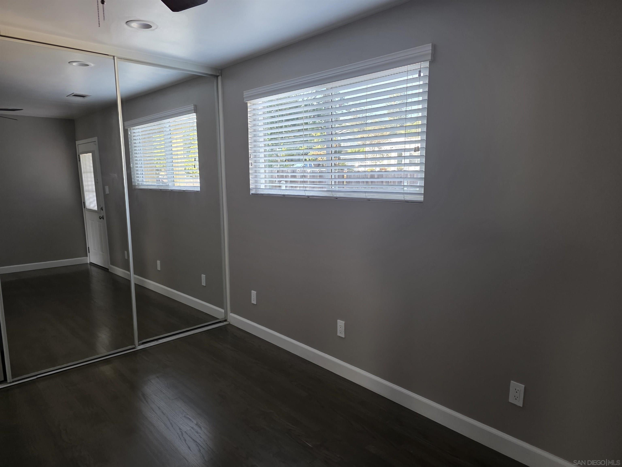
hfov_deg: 73.9
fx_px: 413
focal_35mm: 23
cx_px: 311
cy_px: 234
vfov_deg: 58.9
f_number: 1.7
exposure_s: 1/120
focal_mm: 6.3
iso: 320
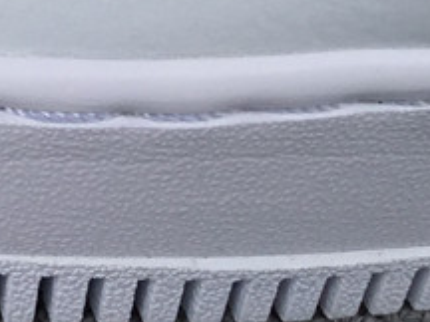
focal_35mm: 129
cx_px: -321
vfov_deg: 10.8
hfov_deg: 13.8
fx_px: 1602
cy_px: -249
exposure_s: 1/708
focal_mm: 3.3
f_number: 2.4
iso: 25
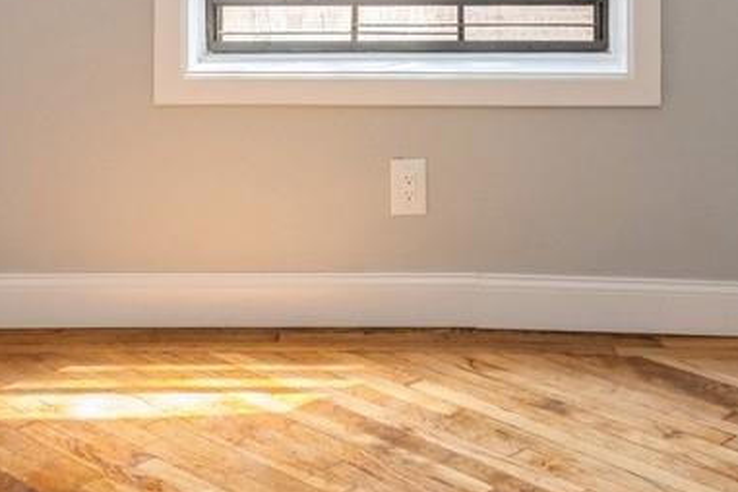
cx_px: 426
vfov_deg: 19.6
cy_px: -174
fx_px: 1291
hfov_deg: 31.8
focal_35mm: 63
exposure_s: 1/6
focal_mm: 15
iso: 640
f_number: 14
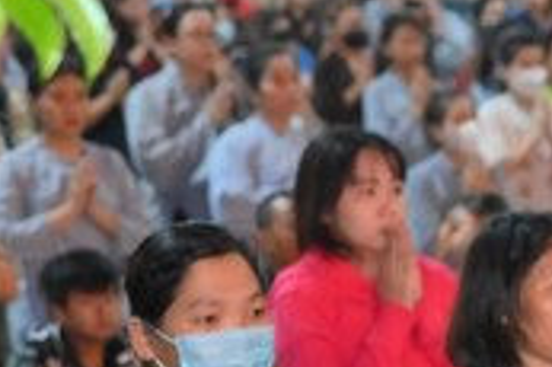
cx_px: 980
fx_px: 2880
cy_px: 597
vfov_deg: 7.1
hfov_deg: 10.3
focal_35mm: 188
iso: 1600
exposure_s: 1/60
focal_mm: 50
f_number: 3.5
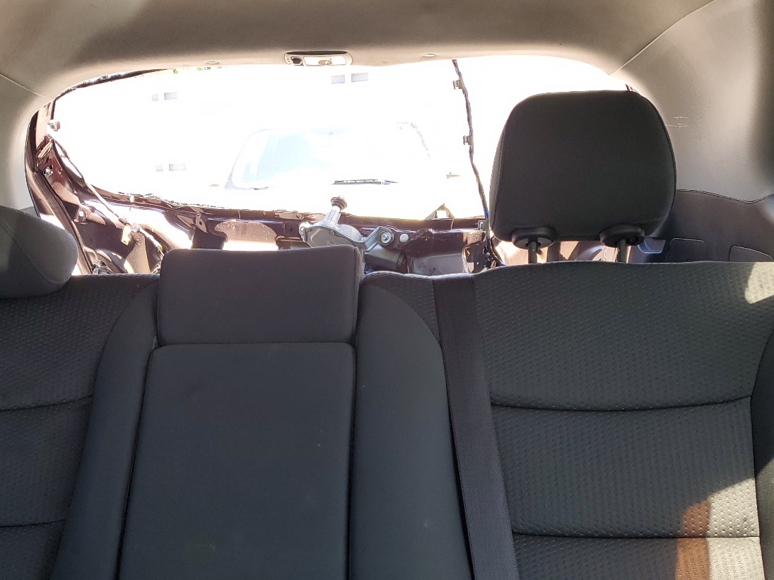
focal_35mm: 38
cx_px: 317
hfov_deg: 48.7
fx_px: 850
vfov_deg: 37.4
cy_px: 380
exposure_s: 1/143
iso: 50
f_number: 1.5
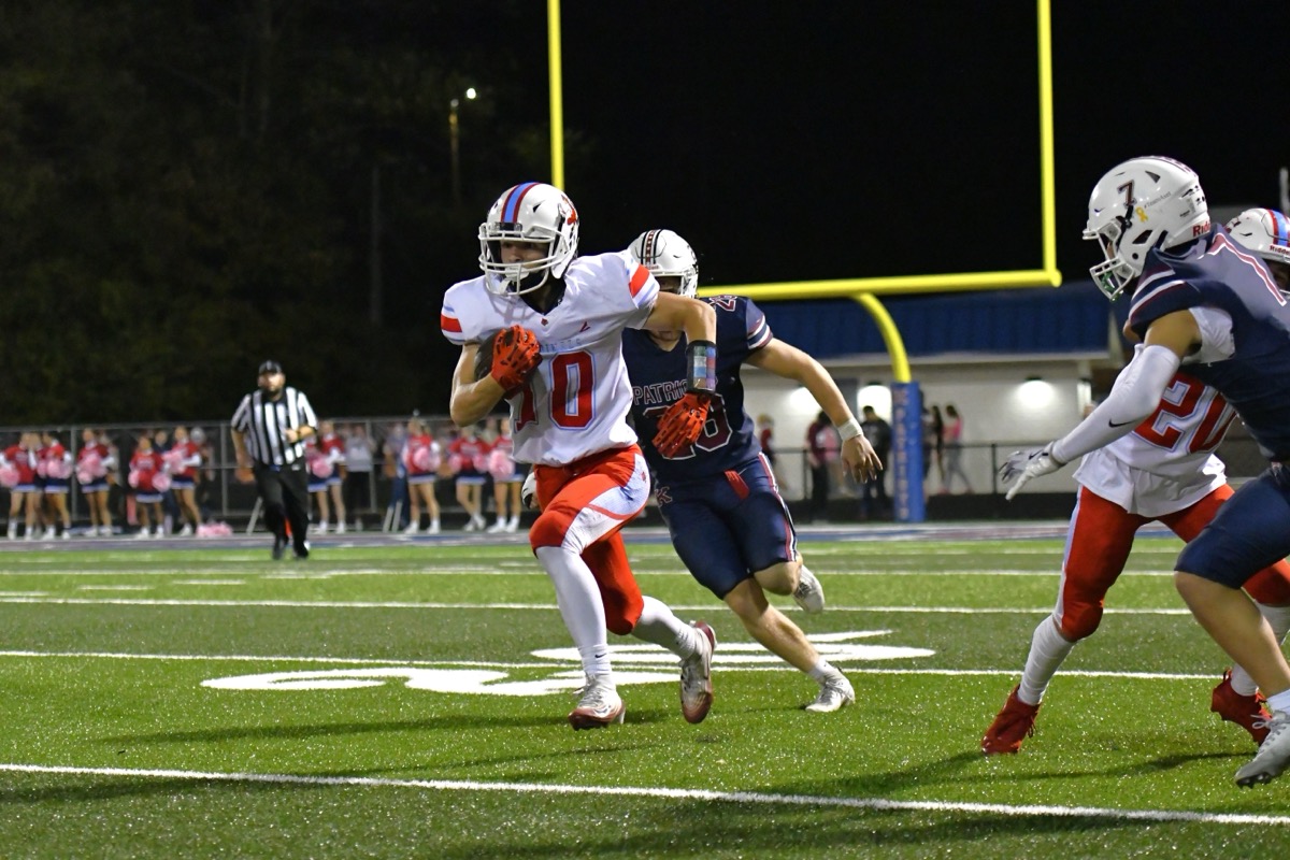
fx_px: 3762
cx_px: 645
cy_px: 430
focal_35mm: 105
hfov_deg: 19.5
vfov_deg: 13.0
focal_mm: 70
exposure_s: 1/1000
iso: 6400
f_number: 2.8
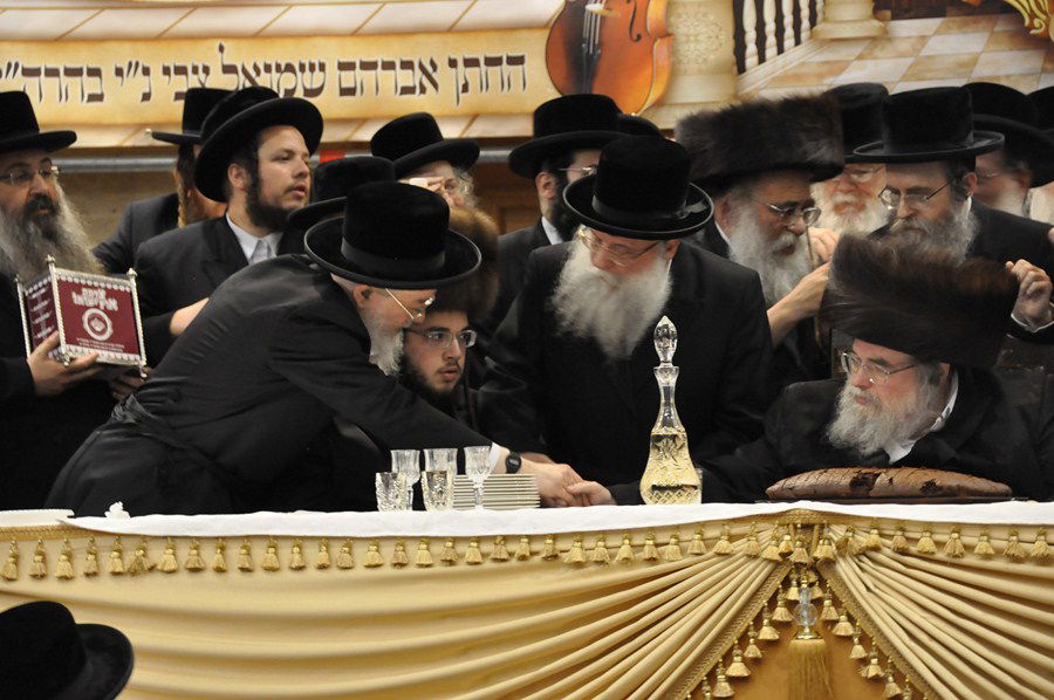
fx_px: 5484
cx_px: 527
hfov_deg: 11.0
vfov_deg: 7.3
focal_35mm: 188
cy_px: 350
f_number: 5.6
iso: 2000
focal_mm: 125
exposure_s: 1/50
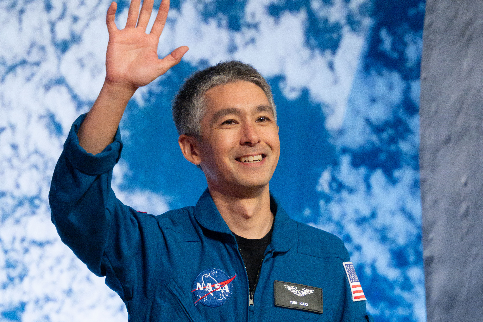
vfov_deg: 3.7
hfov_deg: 5.5
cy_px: 262
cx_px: 241
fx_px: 5045
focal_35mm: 376
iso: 6400
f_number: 5.6
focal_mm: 250
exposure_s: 1/400
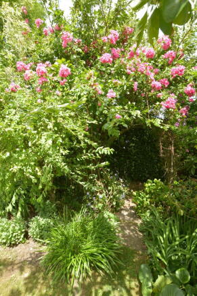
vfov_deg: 90.0
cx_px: 98
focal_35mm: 18
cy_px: 148
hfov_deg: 67.3
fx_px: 148
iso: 200
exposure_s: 1/100
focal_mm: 12
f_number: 8
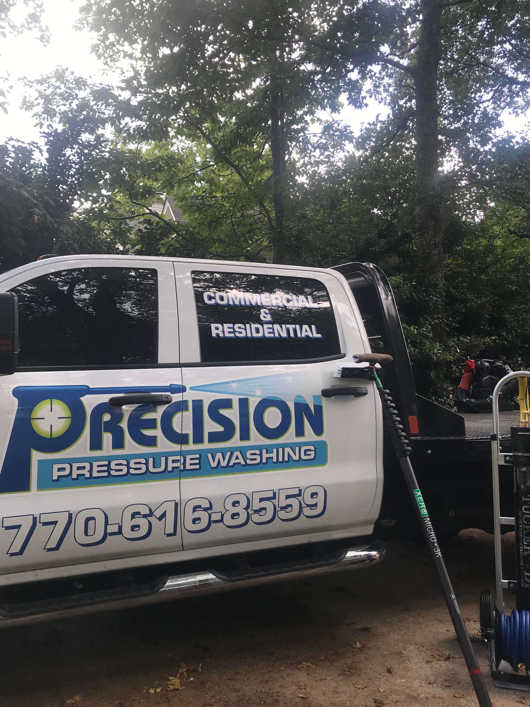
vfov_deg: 55.3
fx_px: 674
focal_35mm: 33
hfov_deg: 42.9
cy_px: 321
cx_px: 293
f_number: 1.8
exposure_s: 1/287
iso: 20
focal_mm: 3.99
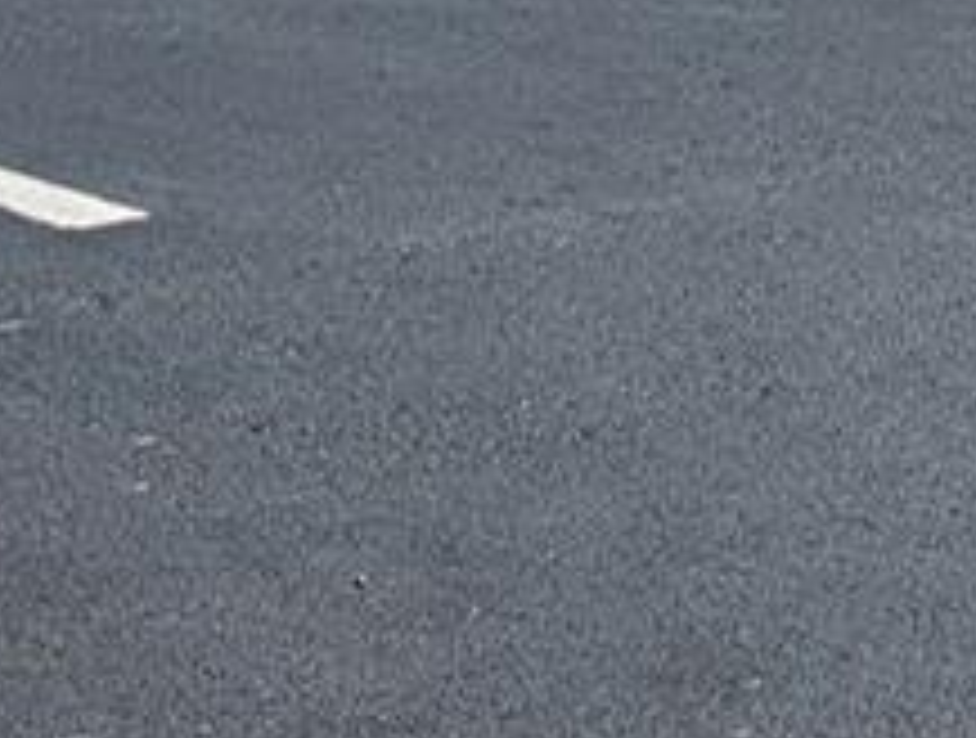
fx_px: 4976
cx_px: 706
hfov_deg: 11.2
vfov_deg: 8.2
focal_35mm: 176
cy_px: -472
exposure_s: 1/2358
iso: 46
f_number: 1.85
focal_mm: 6.81
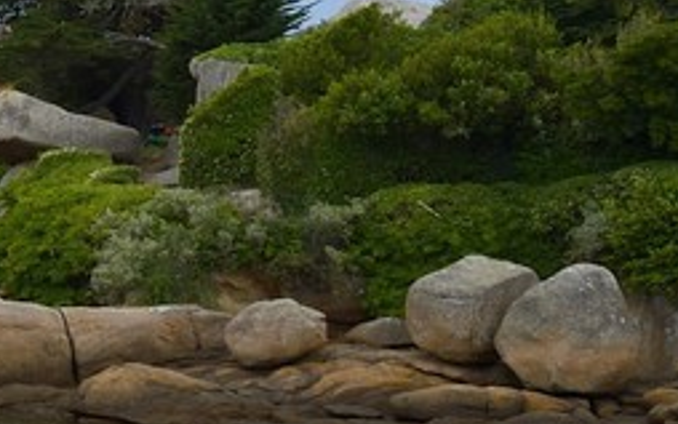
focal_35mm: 218
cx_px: -1300
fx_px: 4030
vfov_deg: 6.0
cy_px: 477
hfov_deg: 8.3
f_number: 8
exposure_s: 1/250
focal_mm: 34
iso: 200
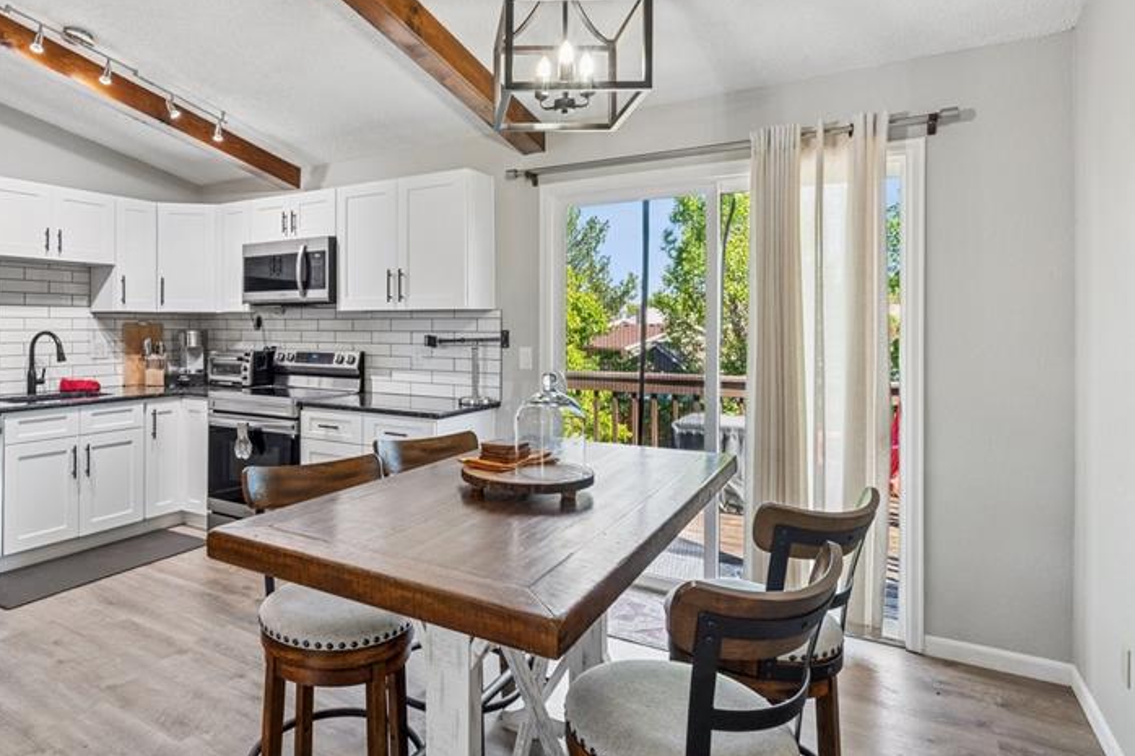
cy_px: 327
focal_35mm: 22
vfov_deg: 57.0
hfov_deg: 76.9
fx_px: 693
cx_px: 411
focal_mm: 15
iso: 100
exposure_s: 1/1.67
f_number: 11
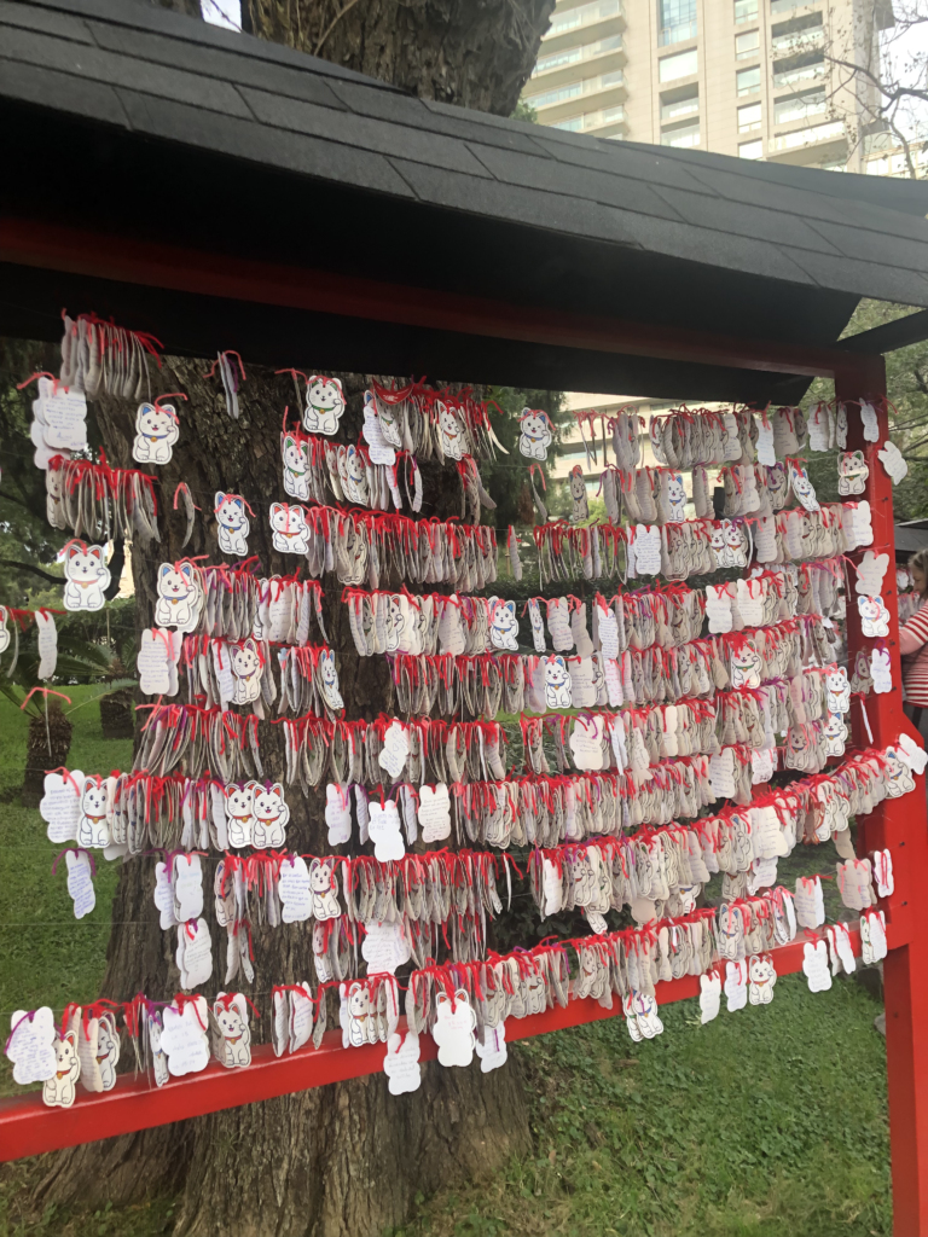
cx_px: 464
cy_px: 618
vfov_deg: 63.4
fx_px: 1001
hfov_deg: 49.7
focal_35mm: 28
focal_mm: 3.99
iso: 25
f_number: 1.8
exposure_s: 1/120
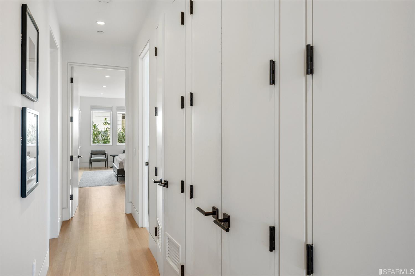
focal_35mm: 24
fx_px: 277
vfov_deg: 53.1
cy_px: 138
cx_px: 208
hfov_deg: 73.8
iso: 100
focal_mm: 24
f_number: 9
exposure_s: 1/4
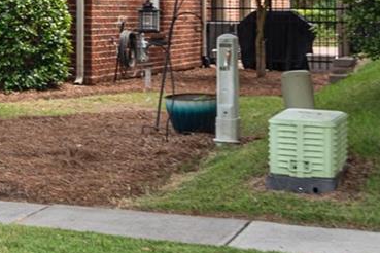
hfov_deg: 14.7
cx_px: -411
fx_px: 1172
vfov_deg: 12.2
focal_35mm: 111
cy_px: -17
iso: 320
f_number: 6.3
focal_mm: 20
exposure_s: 1/250
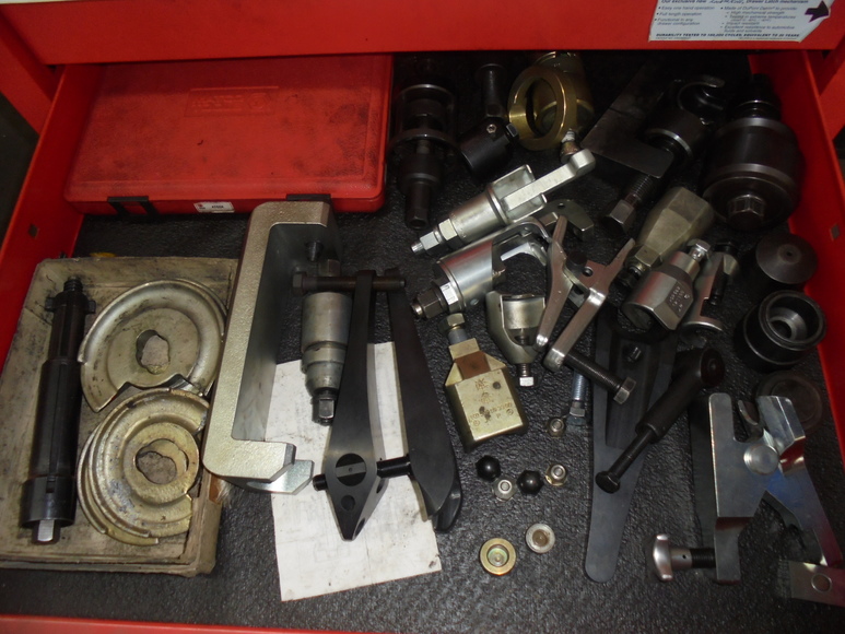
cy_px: 317
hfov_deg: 67.3
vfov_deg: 53.1
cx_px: 422
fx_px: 635
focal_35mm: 26
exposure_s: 1/30
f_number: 3.5
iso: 200
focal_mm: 4.6
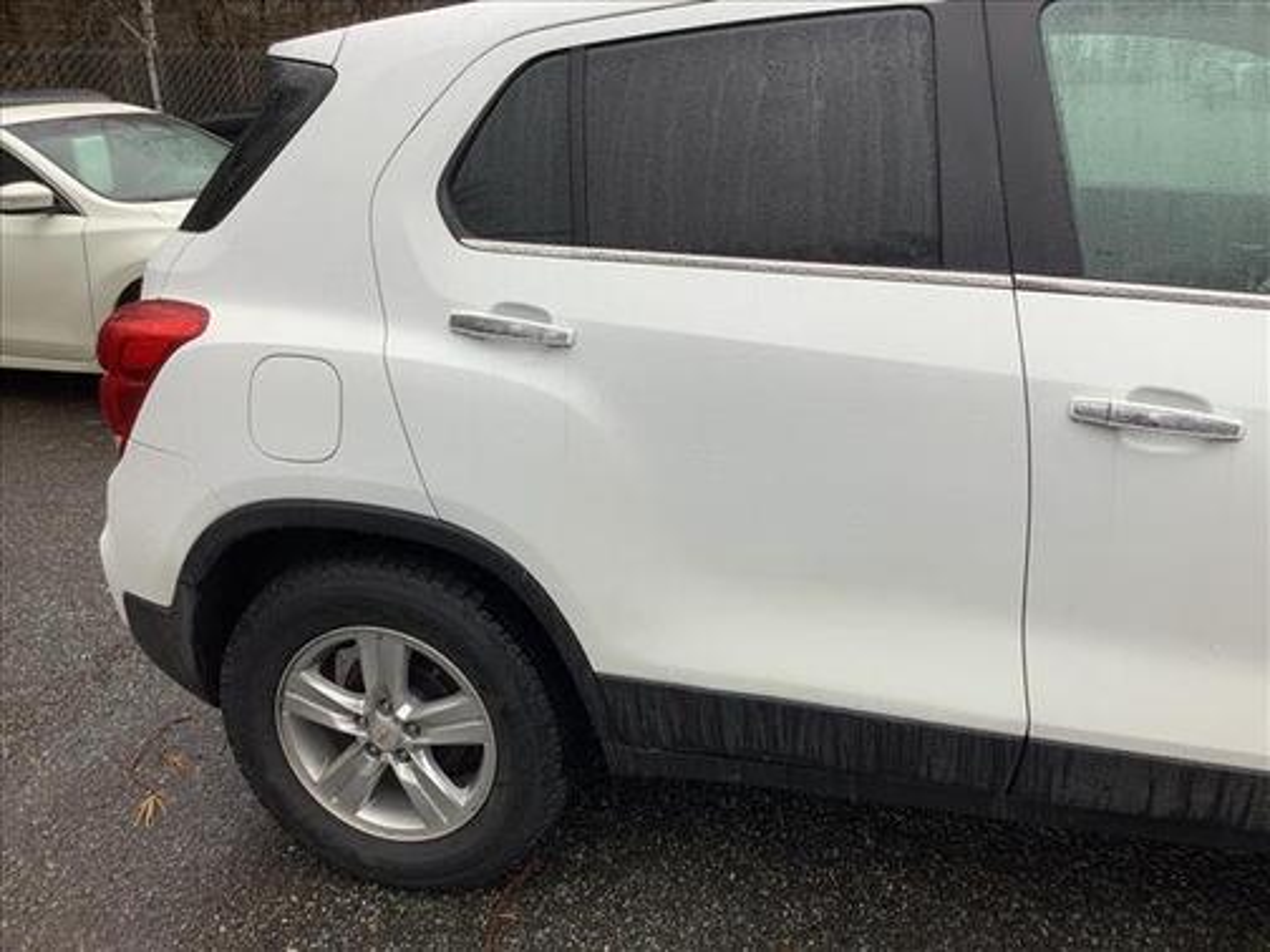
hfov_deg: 58.4
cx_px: 635
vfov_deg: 45.4
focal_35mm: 31
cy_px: 476
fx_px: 1137
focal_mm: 3.3
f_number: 2.4
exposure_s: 1/120
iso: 32
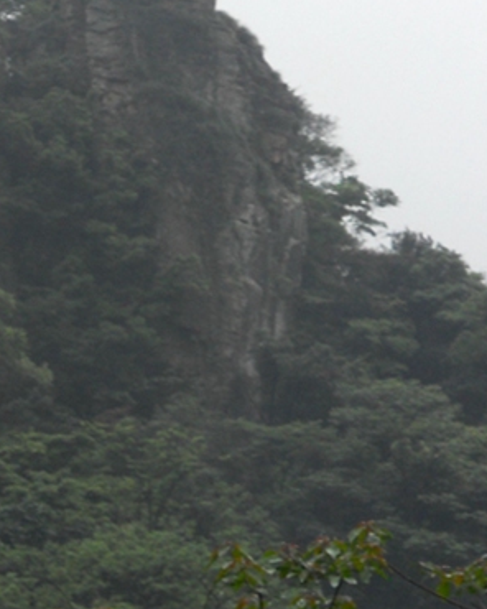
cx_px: -131
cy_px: 12
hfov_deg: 5.9
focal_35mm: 259
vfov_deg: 7.4
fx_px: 4666
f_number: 5.4
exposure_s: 1/250
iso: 80
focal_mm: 16.5
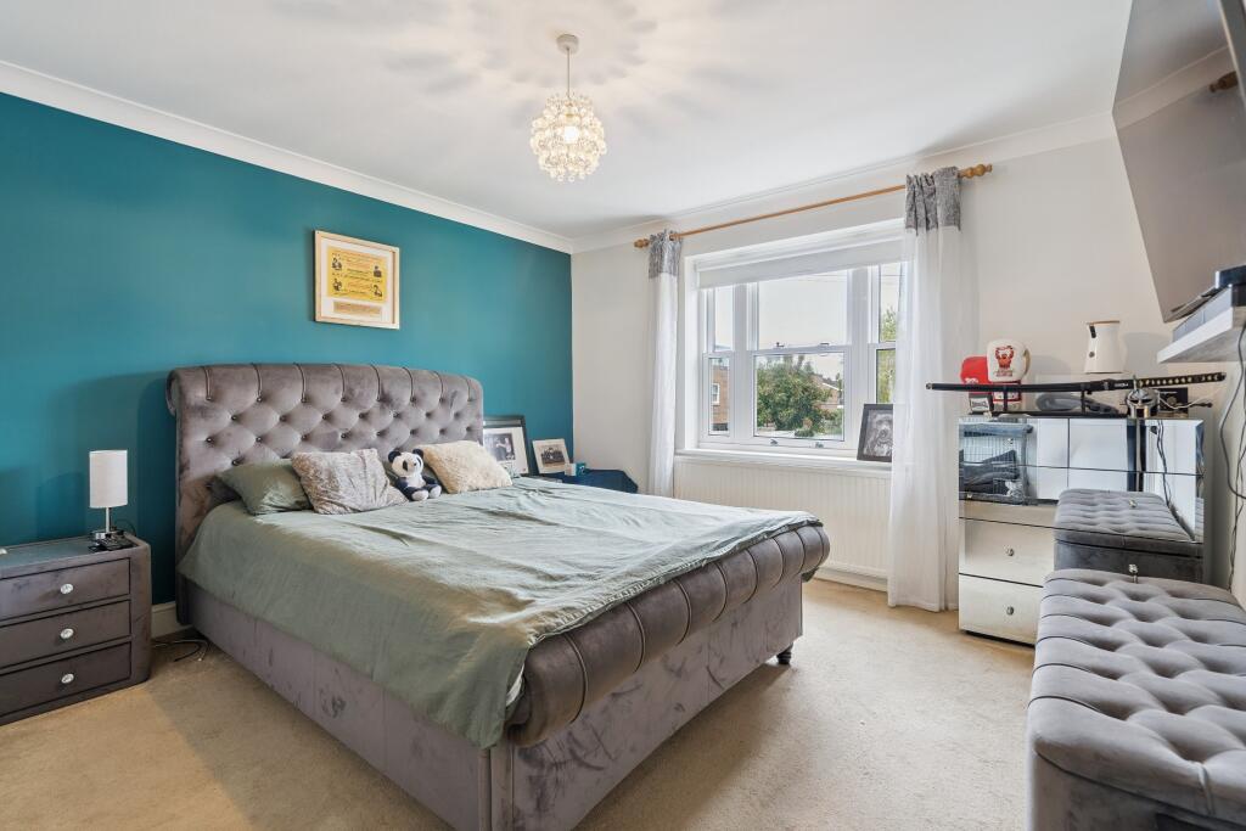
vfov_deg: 73.8
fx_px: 554
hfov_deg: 96.7
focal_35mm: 16
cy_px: 416
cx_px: 623
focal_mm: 16
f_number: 5.6
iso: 320
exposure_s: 1/15
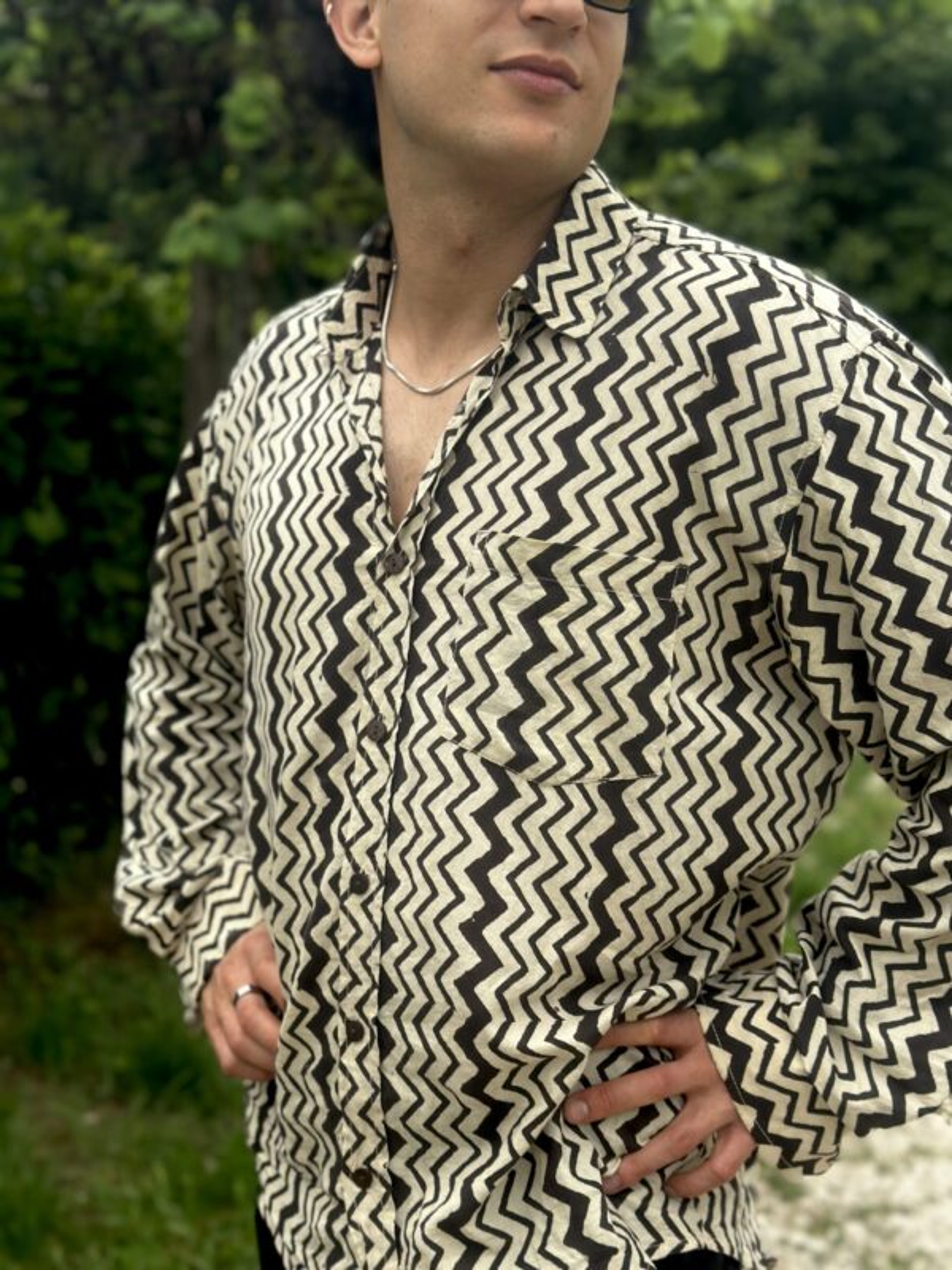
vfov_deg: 39.7
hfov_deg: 30.3
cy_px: 635
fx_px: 1760
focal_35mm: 48
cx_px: 476
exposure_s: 1/2304
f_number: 1.78
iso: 100
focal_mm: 6.86
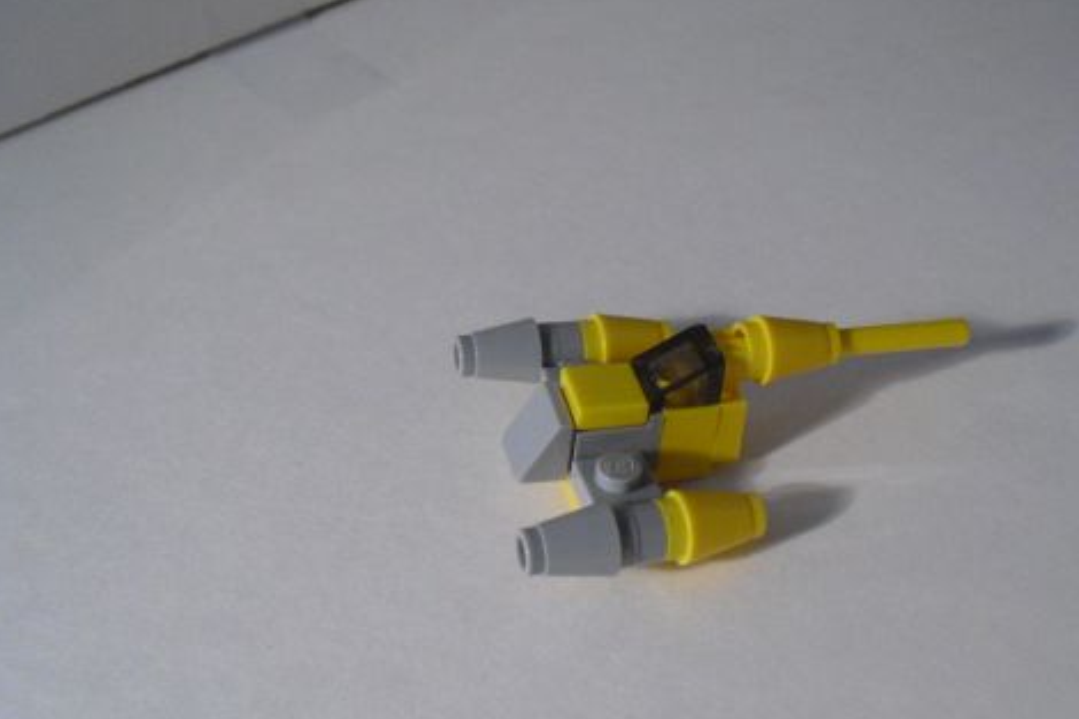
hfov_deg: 38.6
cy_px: 425
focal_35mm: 51
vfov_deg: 26.4
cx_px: 680
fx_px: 1528
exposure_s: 1/100
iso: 400
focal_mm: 6.3
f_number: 3.1
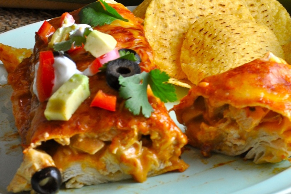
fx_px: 994
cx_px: 146
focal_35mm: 123
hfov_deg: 16.7
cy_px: 97
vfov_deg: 11.1
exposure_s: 1/25
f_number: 13
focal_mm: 82
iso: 400
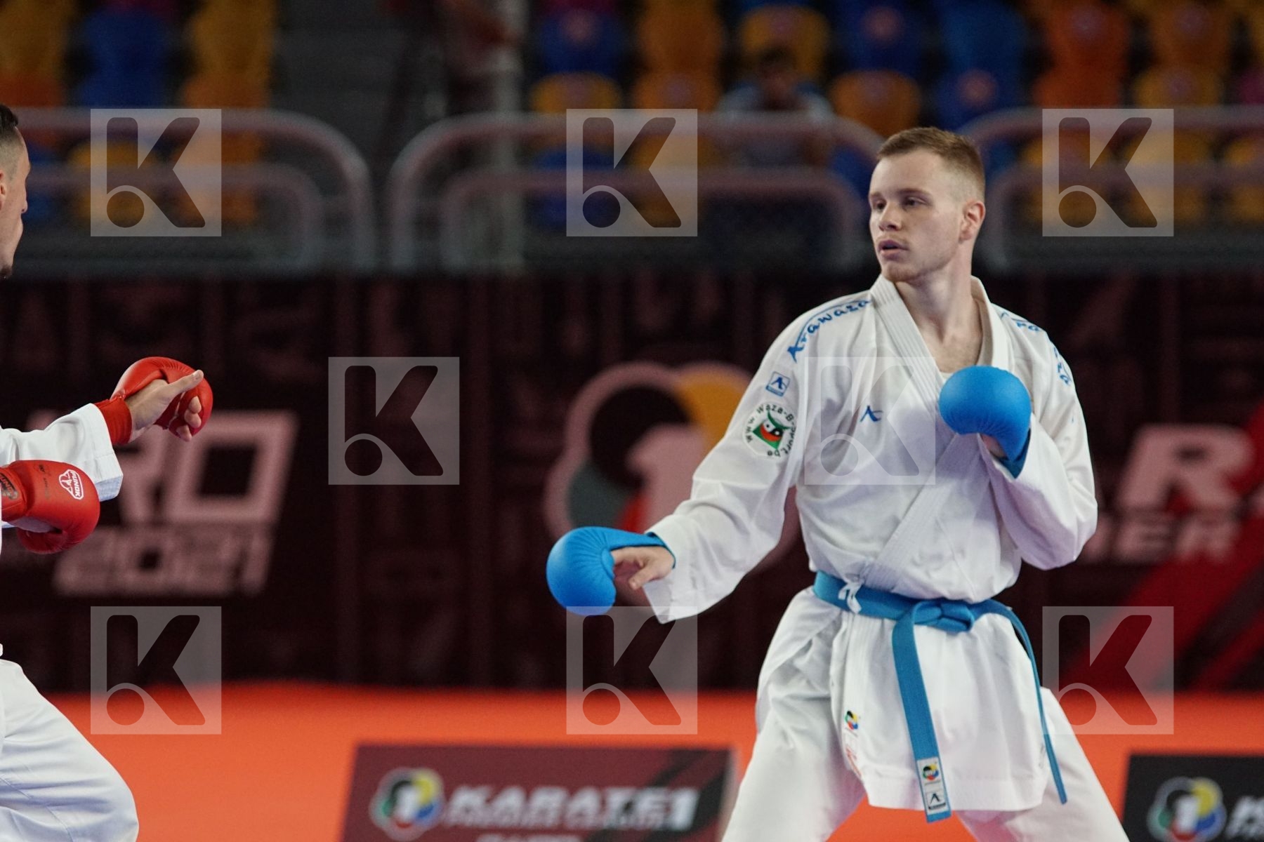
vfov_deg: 5.7
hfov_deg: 8.6
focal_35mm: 240
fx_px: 8426
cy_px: 421
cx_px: 632
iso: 3200
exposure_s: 1/2000
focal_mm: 160
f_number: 2.8
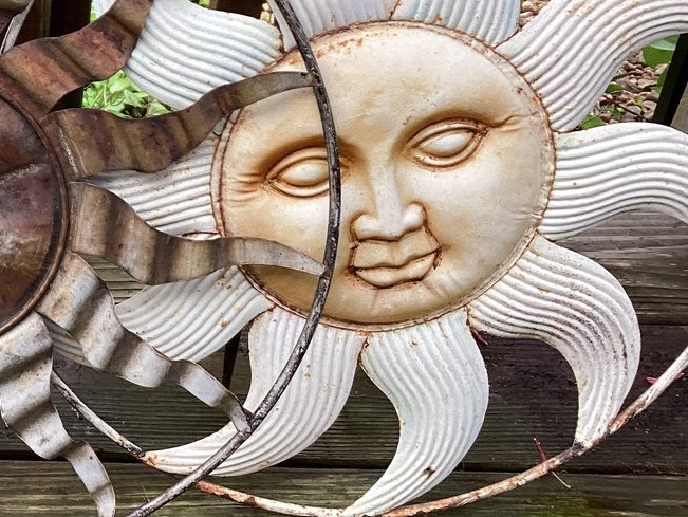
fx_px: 1432
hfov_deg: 25.2
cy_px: 68
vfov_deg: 20.1
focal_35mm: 72
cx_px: -57
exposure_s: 1/209
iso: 25
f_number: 2.4
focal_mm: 3.3
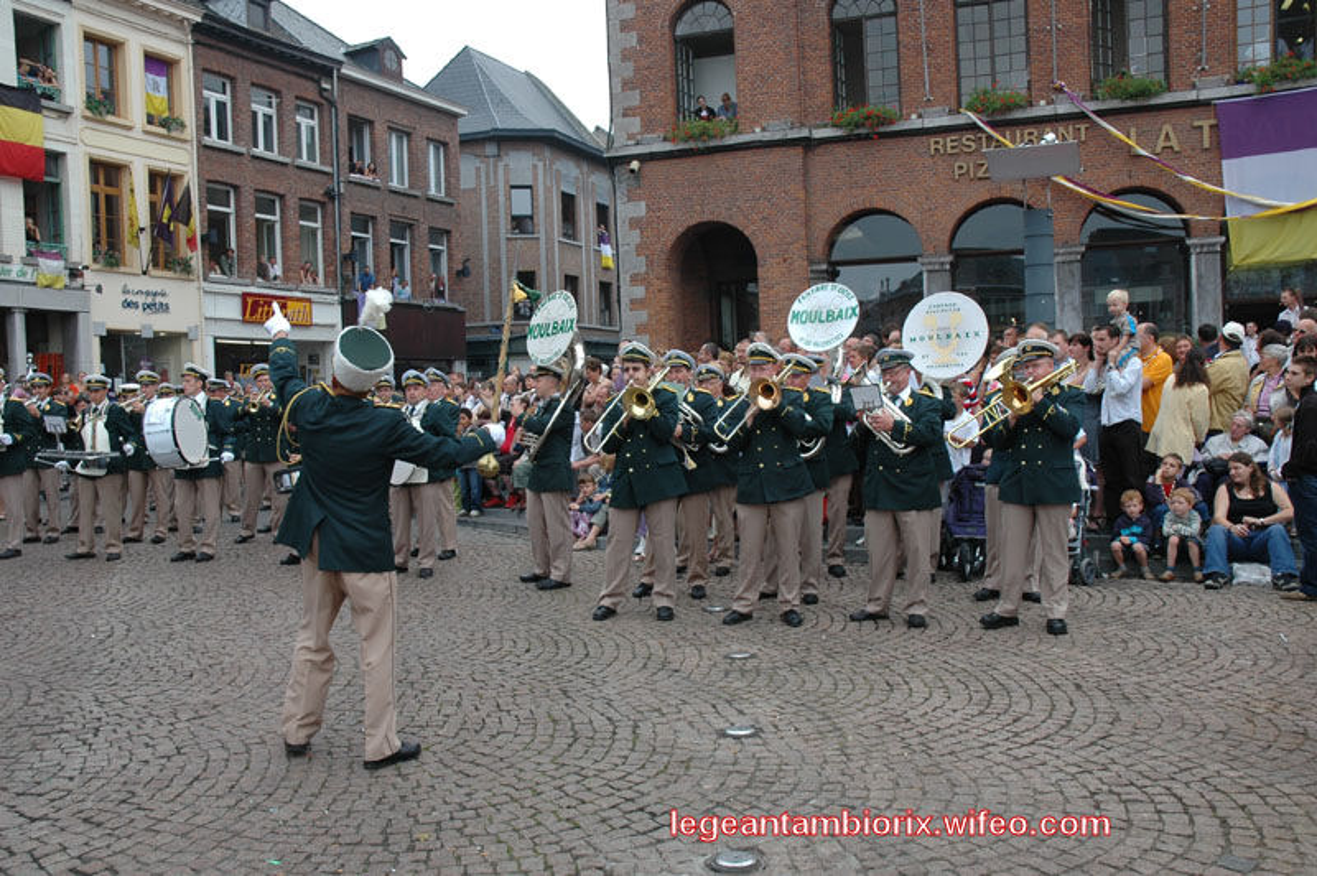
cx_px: 658
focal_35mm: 33
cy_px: 438
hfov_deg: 57.3
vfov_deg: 39.9
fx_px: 1206
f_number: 6.3
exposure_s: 1/160
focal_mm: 22
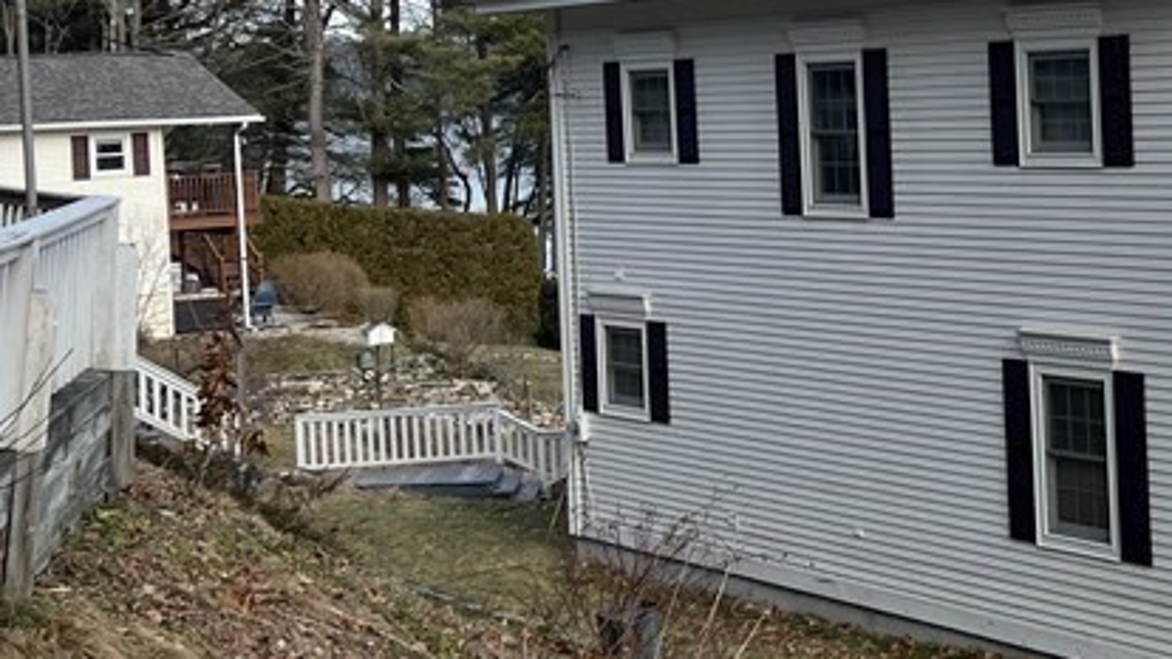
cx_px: 1022
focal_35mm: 70
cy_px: 167
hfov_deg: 29.1
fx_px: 2176
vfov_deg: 17.1
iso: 50
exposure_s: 1/3077
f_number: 1.5
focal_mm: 5.7
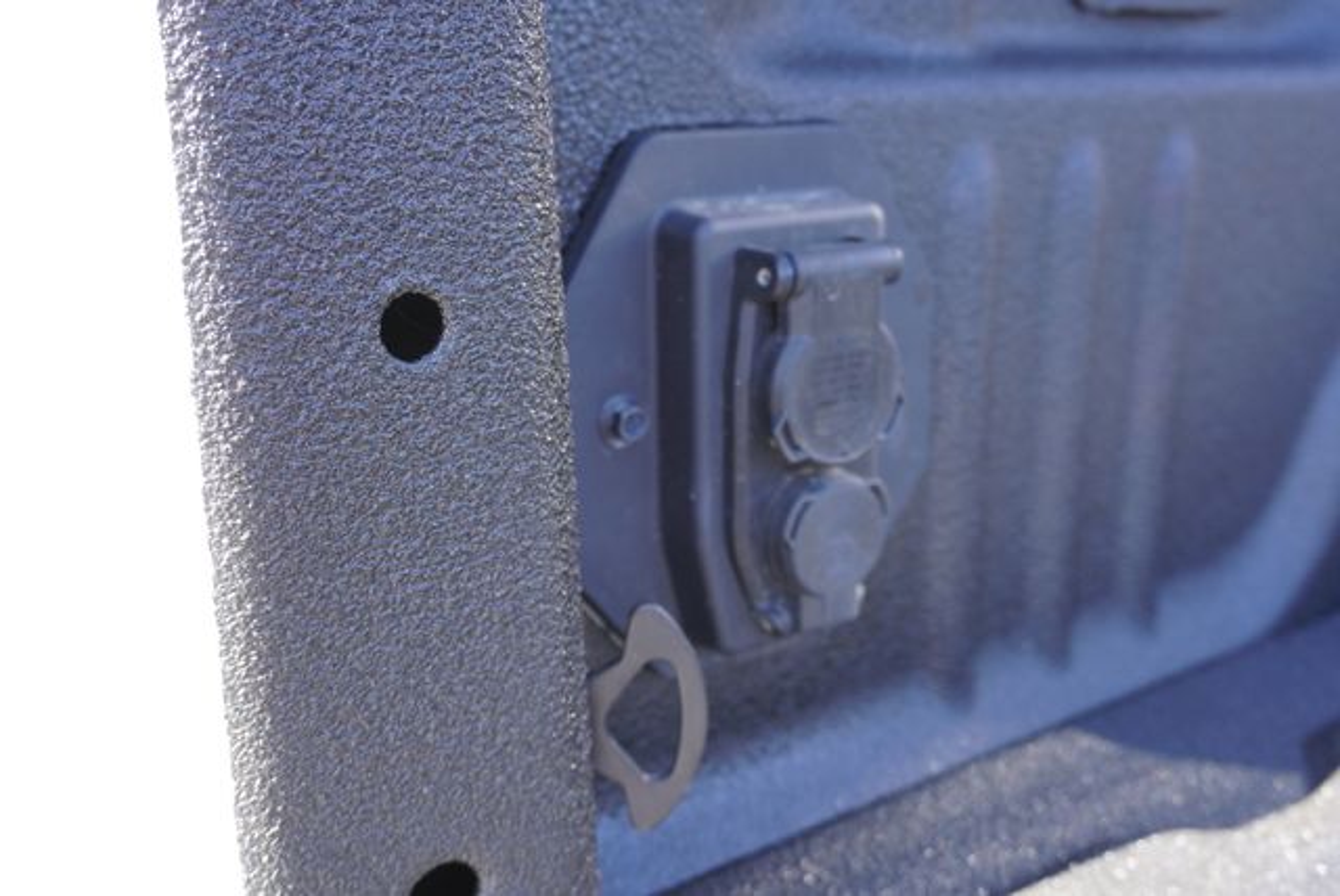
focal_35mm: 34
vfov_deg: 38.4
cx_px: 670
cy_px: 448
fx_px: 1285
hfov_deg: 55.1
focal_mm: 23
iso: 160
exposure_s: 1/60
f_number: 4
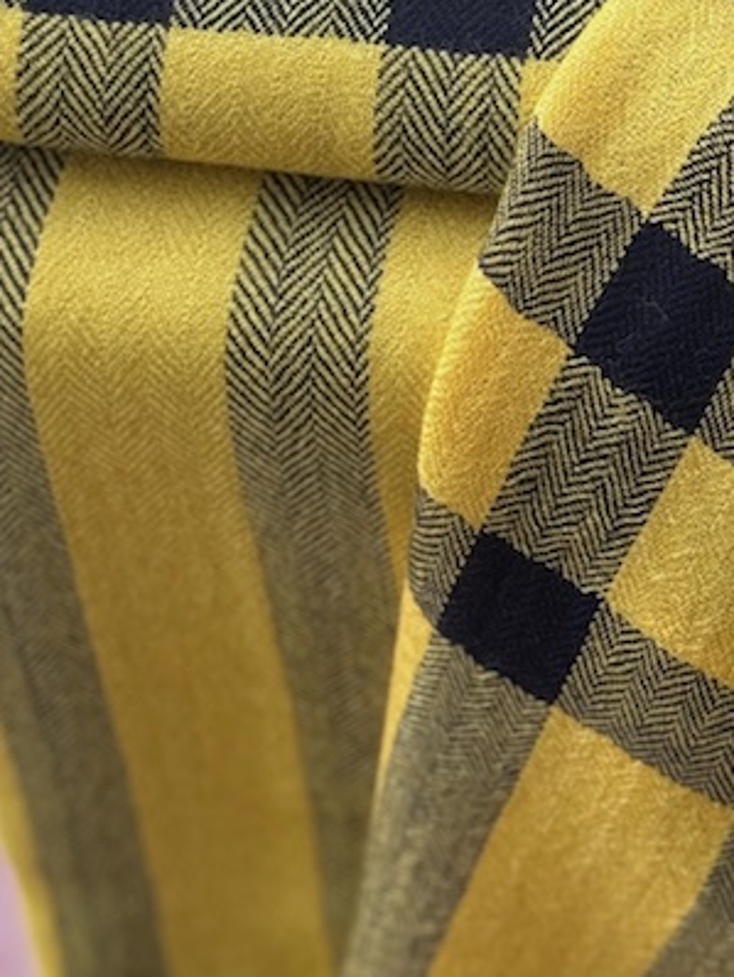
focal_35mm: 120
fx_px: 3389
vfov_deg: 15.8
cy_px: -172
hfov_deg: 12.3
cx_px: 642
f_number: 1.78
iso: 64
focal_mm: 6.76
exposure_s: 1/433
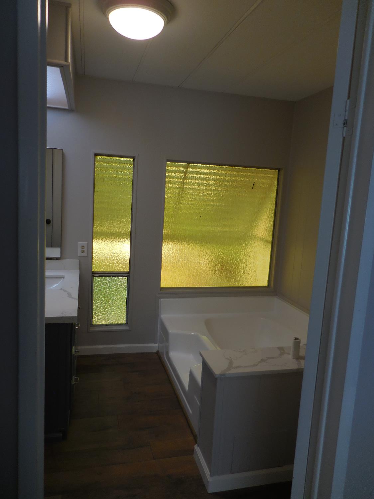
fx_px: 360
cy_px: 250
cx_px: 187
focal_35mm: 25
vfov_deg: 69.4
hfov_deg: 54.9
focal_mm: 4.5
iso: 125
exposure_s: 1/60
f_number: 3.3
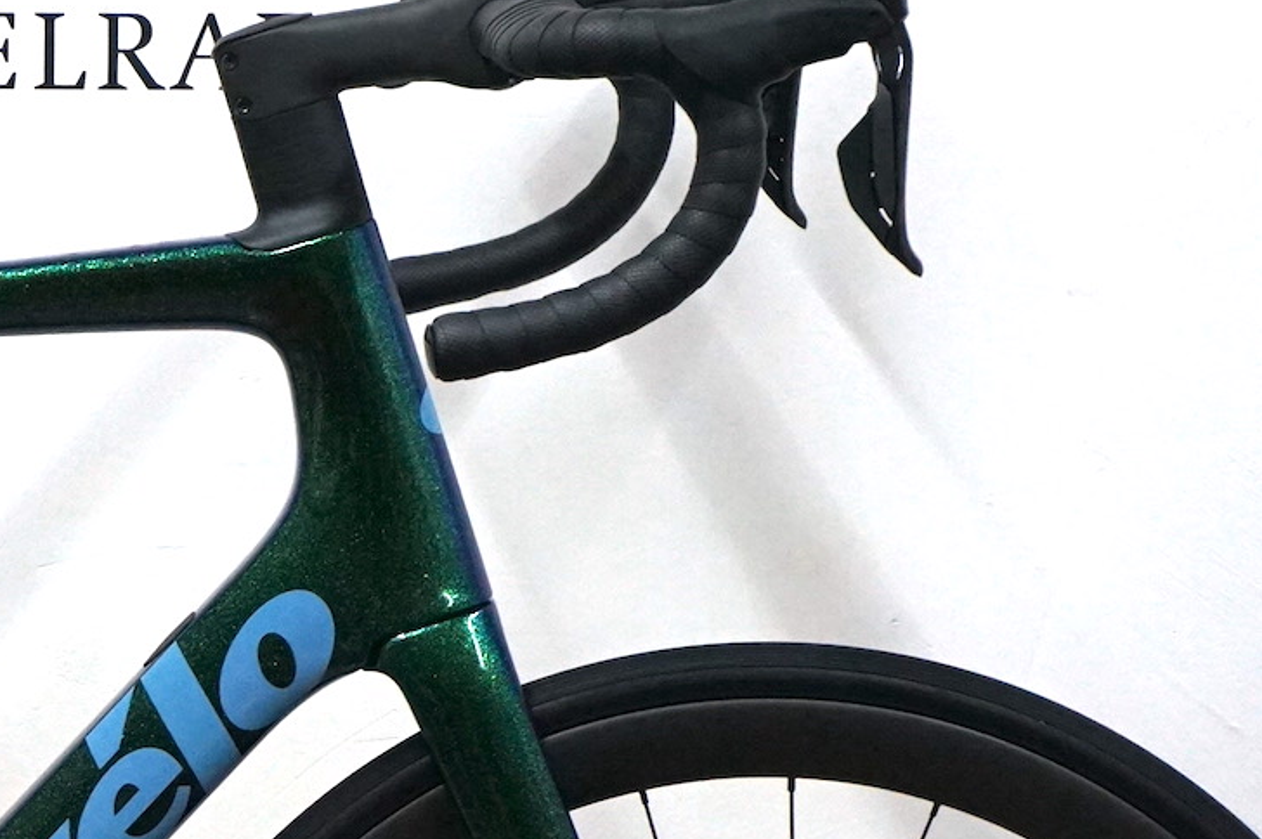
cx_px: -281
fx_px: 6970
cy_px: 910
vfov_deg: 6.9
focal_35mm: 199
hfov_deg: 10.2
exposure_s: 1/160
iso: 3200
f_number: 5.6
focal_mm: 69
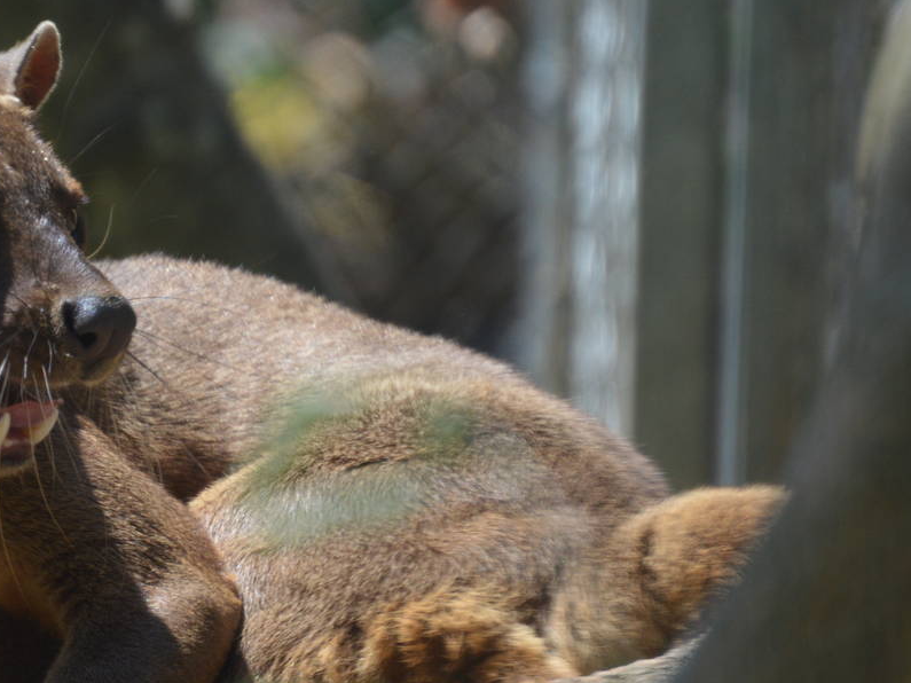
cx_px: 242
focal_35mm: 580
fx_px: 15262
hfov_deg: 3.4
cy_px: 414
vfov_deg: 2.6
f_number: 5.6
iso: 400
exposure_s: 1/800
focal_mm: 200
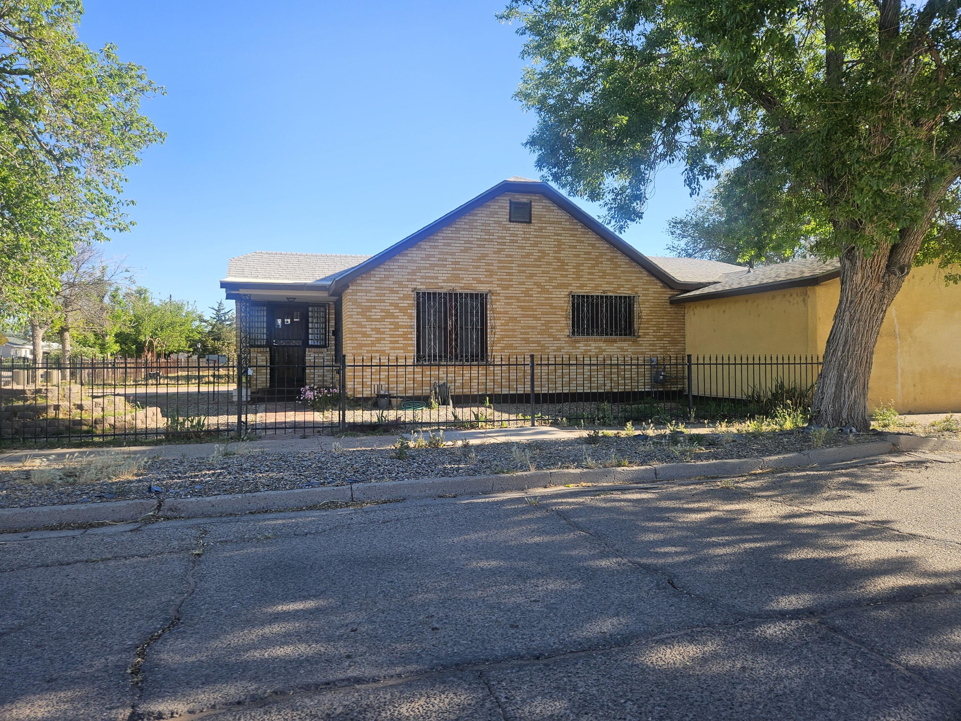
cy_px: 360
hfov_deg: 73.9
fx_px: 639
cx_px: 480
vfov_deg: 58.9
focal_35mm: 23
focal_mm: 5.4
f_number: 1.8
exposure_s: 1/542
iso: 25
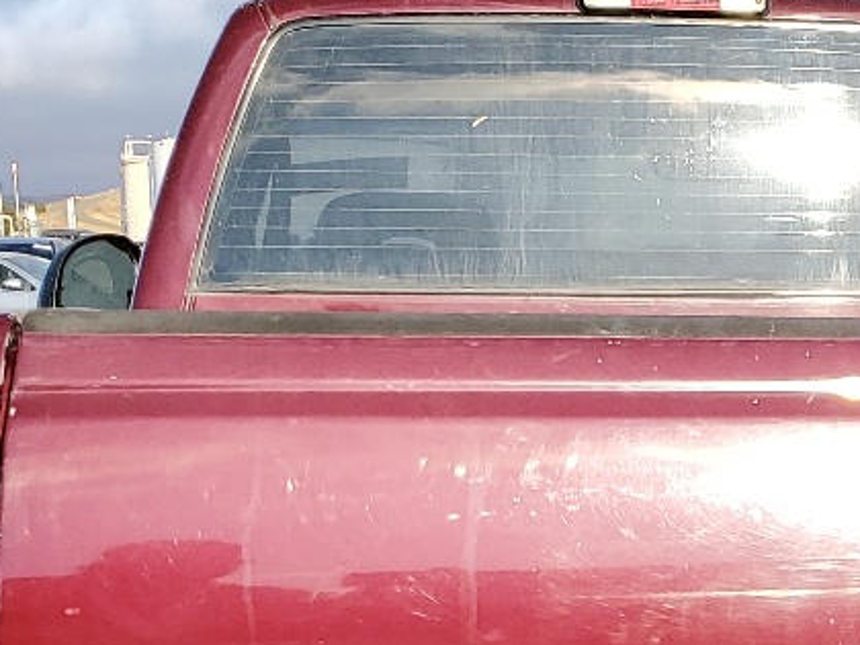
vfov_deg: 14.3
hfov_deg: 19.0
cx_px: 952
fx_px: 2460
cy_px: 870
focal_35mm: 99
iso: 50
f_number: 1.5
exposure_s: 1/2000
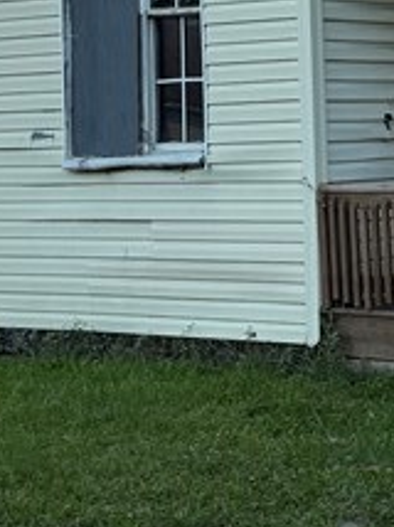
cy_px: 155
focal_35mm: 115
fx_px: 1749
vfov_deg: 17.1
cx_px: 574
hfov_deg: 12.3
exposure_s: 1/1727
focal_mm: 6.76
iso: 100
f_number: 1.78
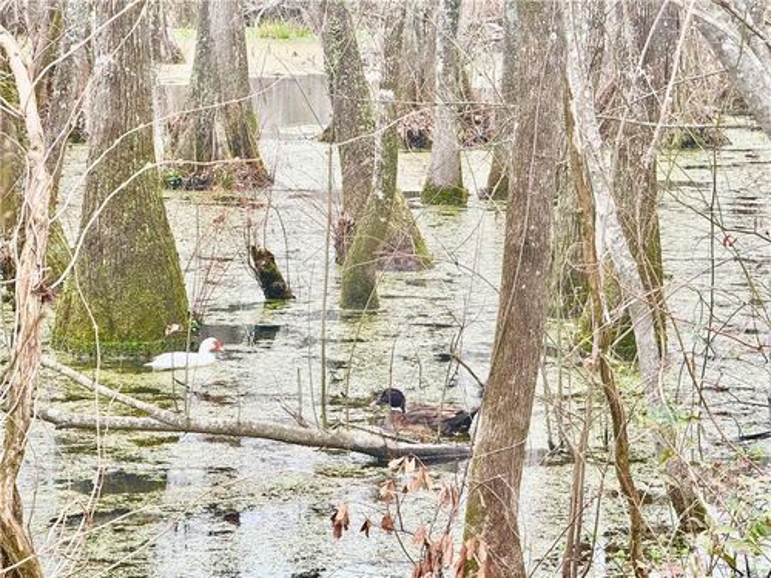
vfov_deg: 12.3
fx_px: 2673
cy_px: 289
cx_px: 386
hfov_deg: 16.4
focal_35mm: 120
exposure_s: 1/99
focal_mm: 15.66
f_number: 2.8
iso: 64
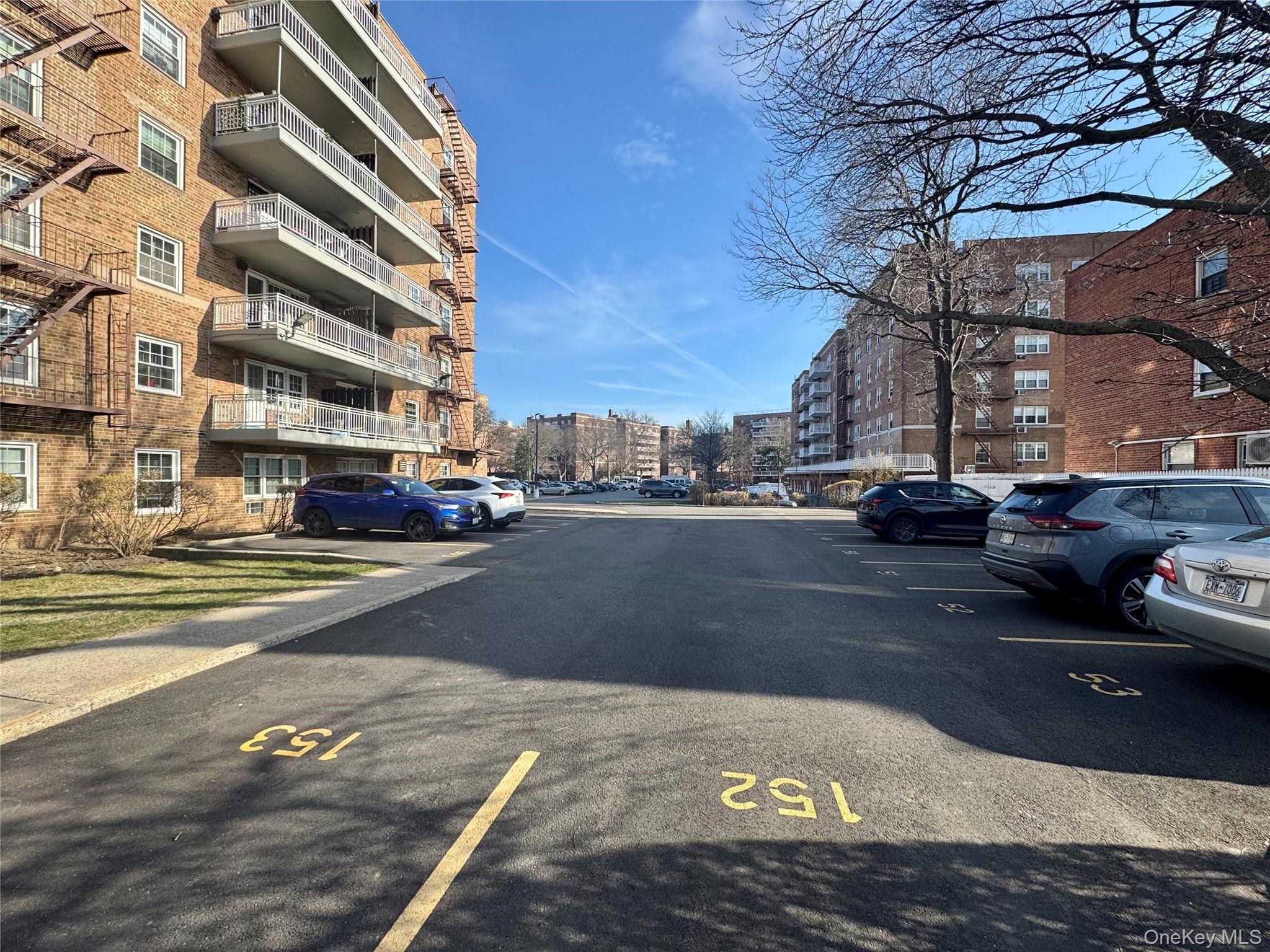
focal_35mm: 14
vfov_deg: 85.7
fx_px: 514
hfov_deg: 102.1
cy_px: 476
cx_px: 635
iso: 50
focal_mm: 2.22
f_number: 2.2
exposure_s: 1/1217
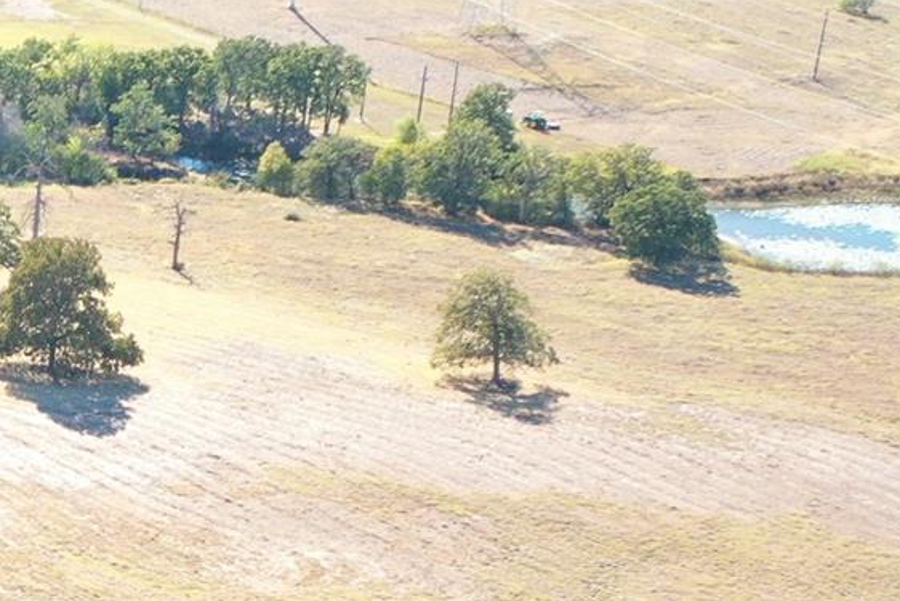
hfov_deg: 18.6
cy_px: 793
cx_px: -256
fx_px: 2550
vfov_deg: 13.0
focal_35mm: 102
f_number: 2.8
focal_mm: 10.26
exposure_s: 1/30
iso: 200
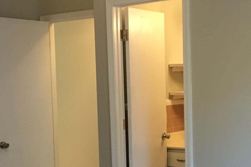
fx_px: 537
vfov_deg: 17.6
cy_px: 132
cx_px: 90
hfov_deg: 26.2
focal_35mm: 77
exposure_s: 1/30
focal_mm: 4.15
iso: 160
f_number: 2.2
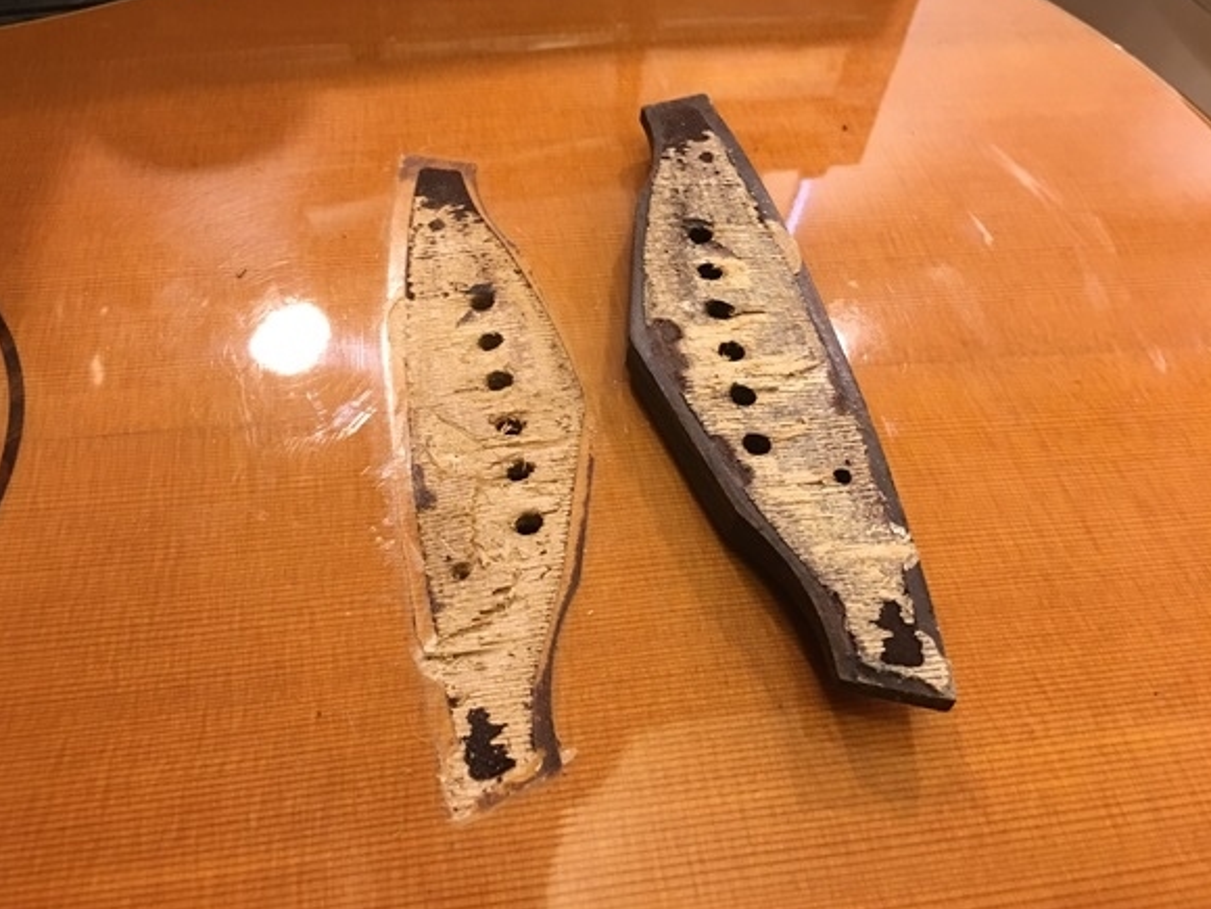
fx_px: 1050
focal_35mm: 30
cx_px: 589
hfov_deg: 60.0
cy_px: 447
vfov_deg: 46.8
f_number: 2.2
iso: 100
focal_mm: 4.15
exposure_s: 1/15
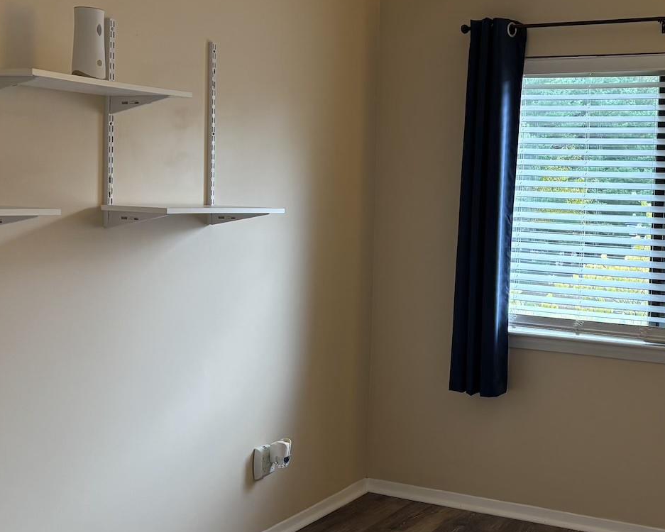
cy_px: 252
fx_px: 1024
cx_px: 471
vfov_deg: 29.1
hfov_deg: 35.4
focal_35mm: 52
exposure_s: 1/60
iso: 160
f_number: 1.6
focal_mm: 5.96
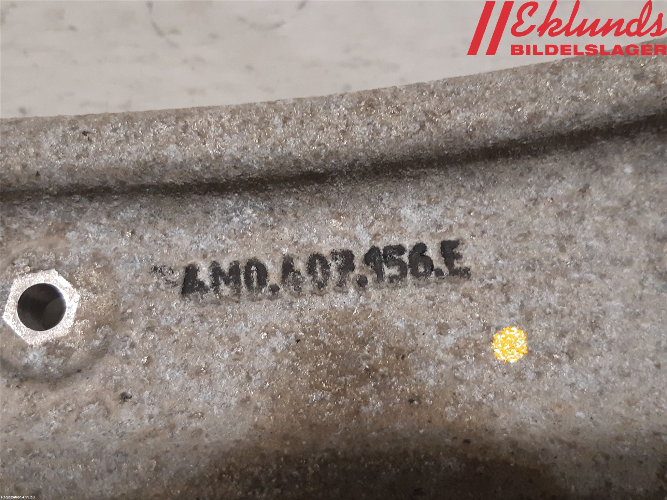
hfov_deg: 67.3
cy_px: 250
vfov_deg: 53.1
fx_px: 501
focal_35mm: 26
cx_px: 334
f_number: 1.7
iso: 200
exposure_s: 1/50
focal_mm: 3.93
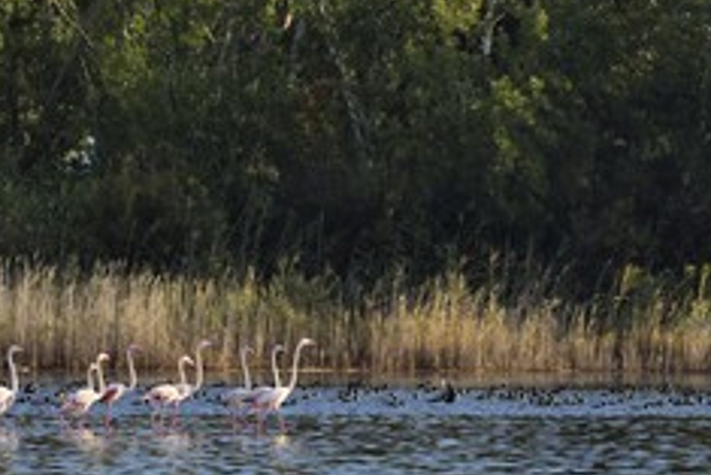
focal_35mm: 500
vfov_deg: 2.8
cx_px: 445
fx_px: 9881
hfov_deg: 4.1
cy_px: 136
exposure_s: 1/800
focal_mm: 280
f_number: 8
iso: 400
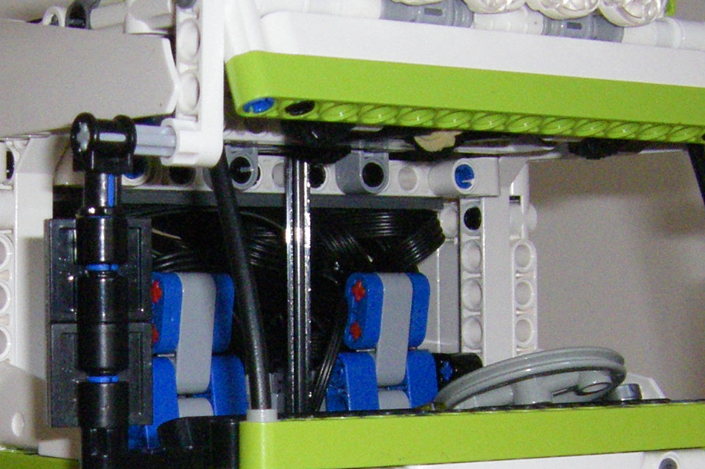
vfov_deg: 12.4
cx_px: 199
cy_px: 521
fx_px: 2114
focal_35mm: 108
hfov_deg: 18.8
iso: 400
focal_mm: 6.3
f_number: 7
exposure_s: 1/50
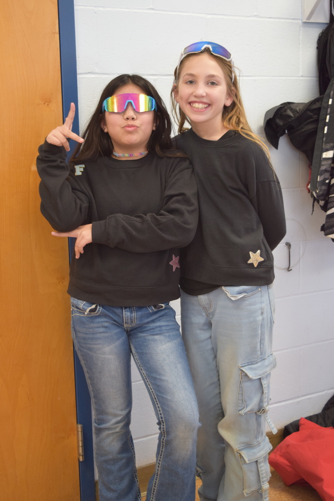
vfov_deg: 35.0
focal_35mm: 57
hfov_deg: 23.8
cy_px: 250
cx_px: 167
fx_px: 793
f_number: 4.8
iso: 1100
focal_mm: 38
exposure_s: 1/60
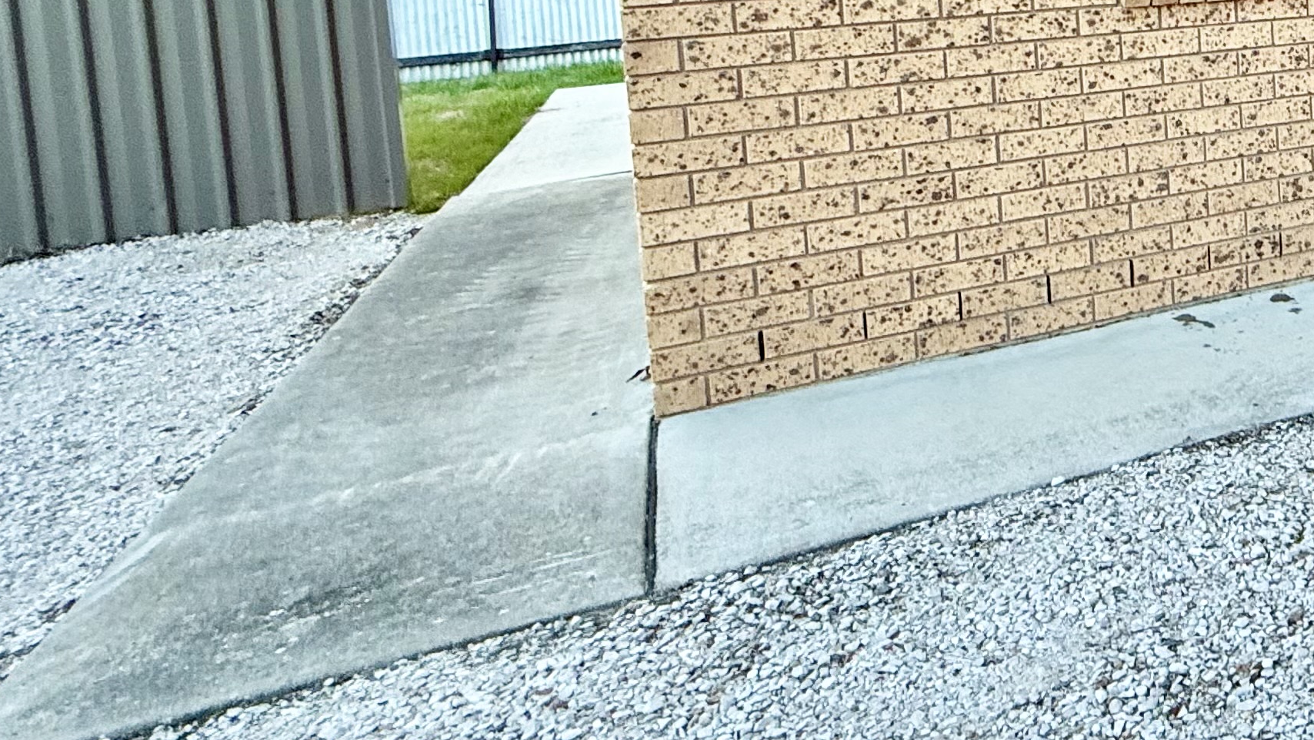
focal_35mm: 36
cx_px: 1532
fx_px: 1254
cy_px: -10
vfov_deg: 30.4
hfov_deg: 40.8
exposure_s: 1/99
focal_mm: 2.22
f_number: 2.2
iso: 160
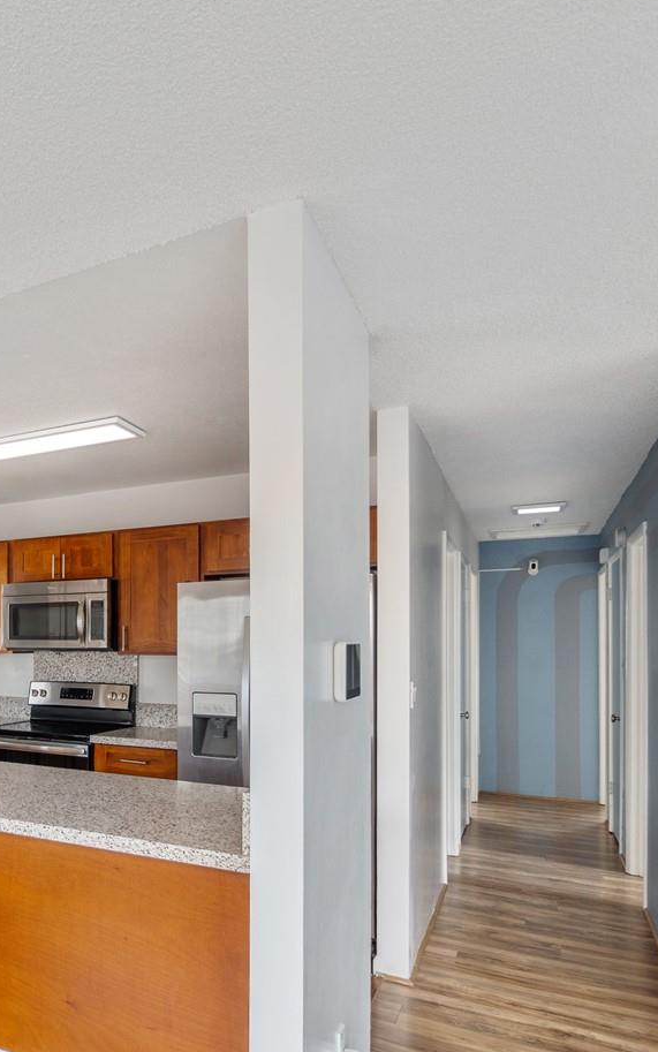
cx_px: -34
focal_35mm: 26
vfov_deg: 69.6
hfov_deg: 40.3
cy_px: 637
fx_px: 746
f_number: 4
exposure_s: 1/320
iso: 250
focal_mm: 7
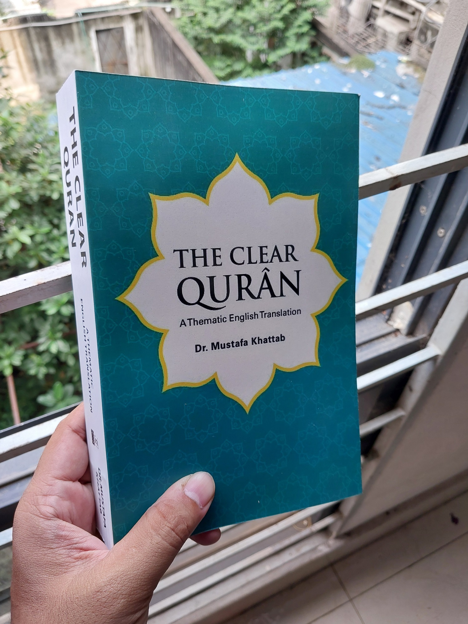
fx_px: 541
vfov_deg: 60.0
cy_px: 312
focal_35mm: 30
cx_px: 234
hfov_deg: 46.8
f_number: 1.8
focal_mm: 4.6
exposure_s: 1/50
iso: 32
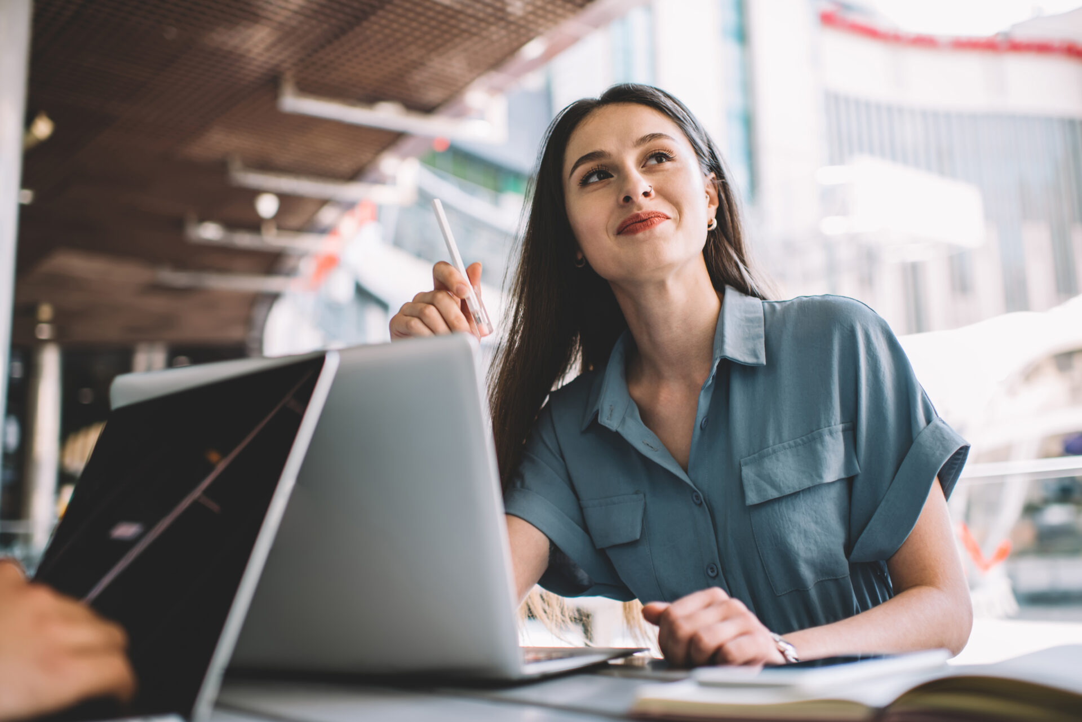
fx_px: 1052
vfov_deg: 37.9
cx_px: 541
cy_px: 361
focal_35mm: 35
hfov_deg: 54.4
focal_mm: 35
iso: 100
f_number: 2
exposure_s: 1/160
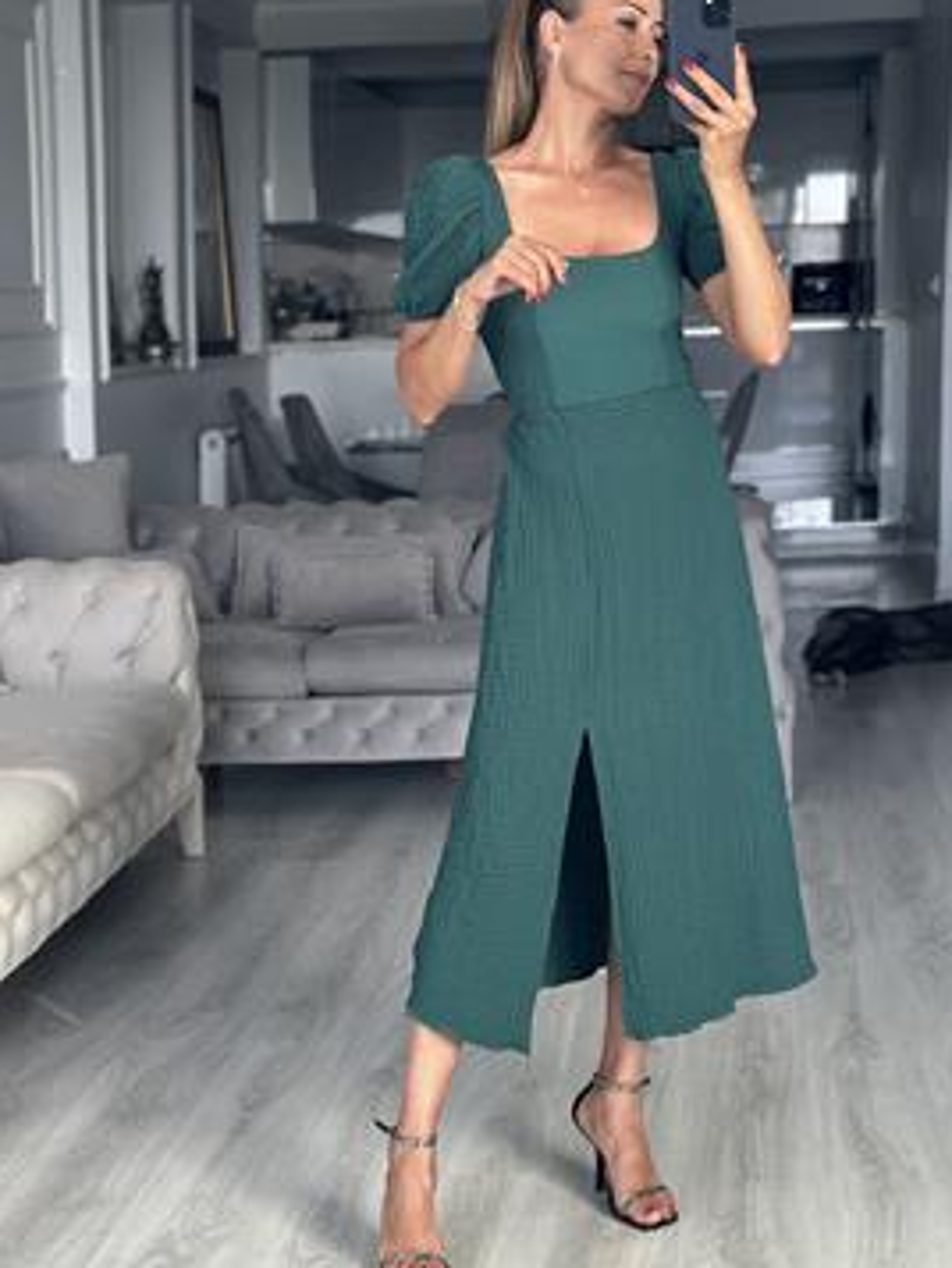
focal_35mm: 68
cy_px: 547
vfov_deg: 28.5
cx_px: 558
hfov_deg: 21.6
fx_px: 2492
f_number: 1.78
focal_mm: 6.86
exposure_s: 1/63
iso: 125
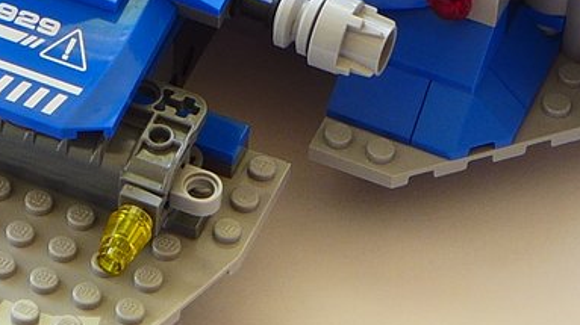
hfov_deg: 5.9
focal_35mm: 362
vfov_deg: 3.3
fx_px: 5565
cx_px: -168
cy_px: -116
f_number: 4.5
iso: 80
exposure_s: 1/15
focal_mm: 13.7
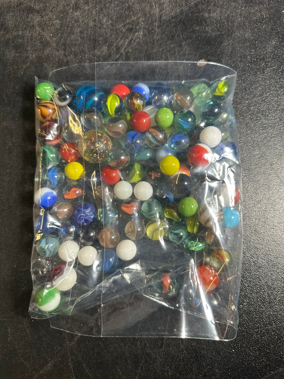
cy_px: 190
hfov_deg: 56.8
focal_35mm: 24
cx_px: 142
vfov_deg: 71.6
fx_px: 263
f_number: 1.78
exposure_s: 1/60
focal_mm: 6.86
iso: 320
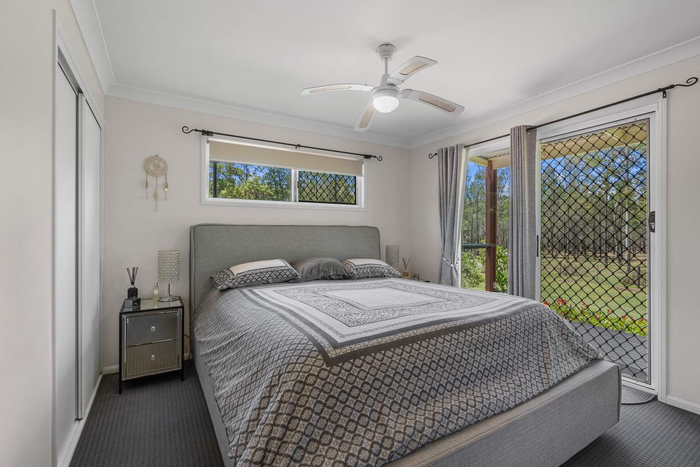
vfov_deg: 73.8
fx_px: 311
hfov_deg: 96.7
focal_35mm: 16
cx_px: 350
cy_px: 234
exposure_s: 1/1.67
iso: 200
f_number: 8
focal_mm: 16
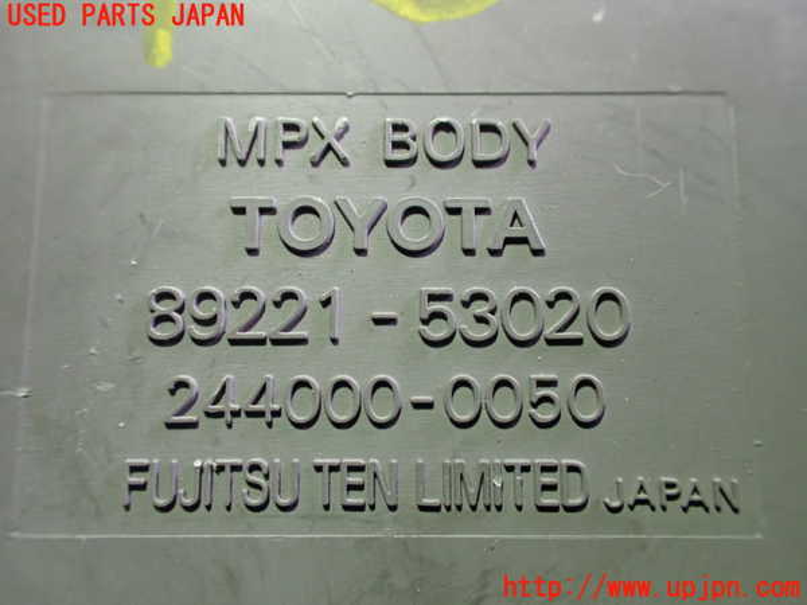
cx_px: 404
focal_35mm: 30
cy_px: 302
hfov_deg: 60.0
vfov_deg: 46.8
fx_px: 699
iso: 1000
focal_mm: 5.4
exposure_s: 1/30
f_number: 2.3
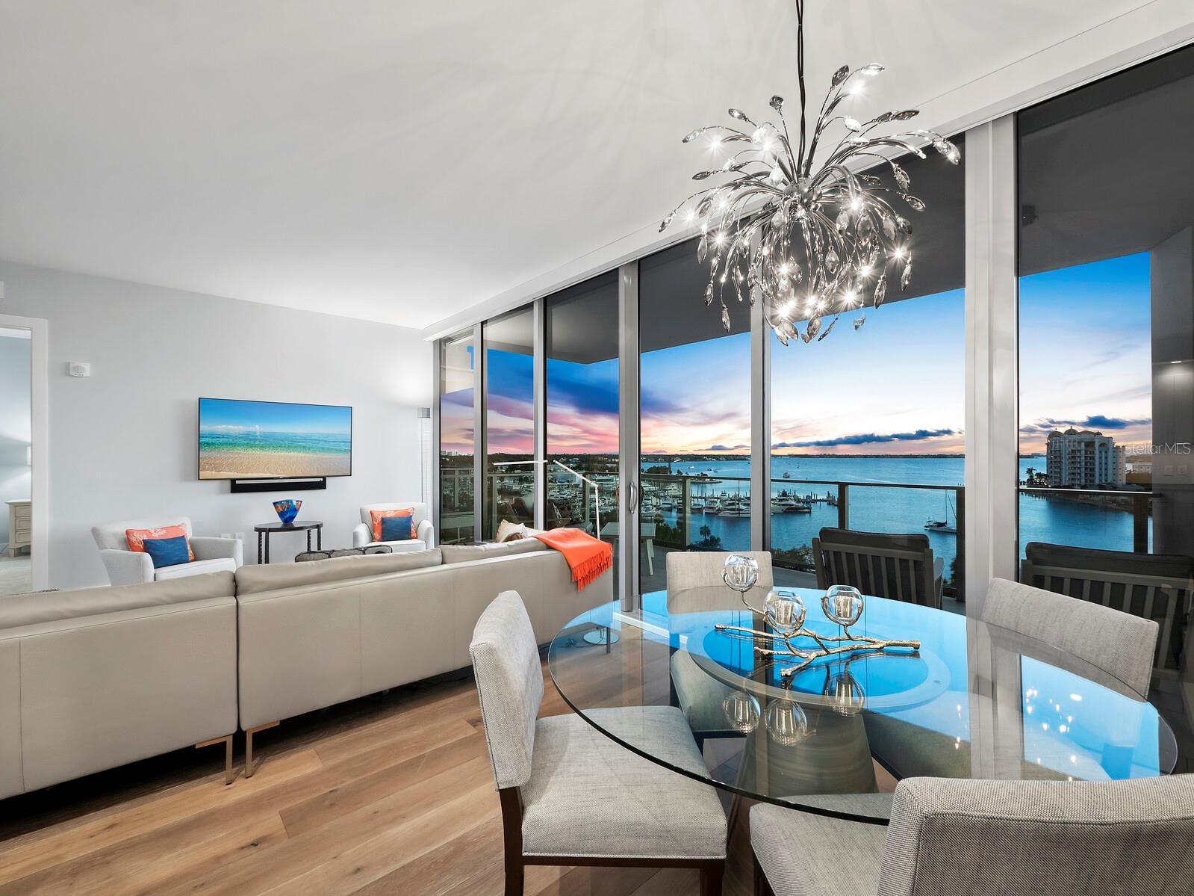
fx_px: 483
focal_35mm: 14
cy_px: 448
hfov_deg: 102.1
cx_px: 597
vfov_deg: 85.7
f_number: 9
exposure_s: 1
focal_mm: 7
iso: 400
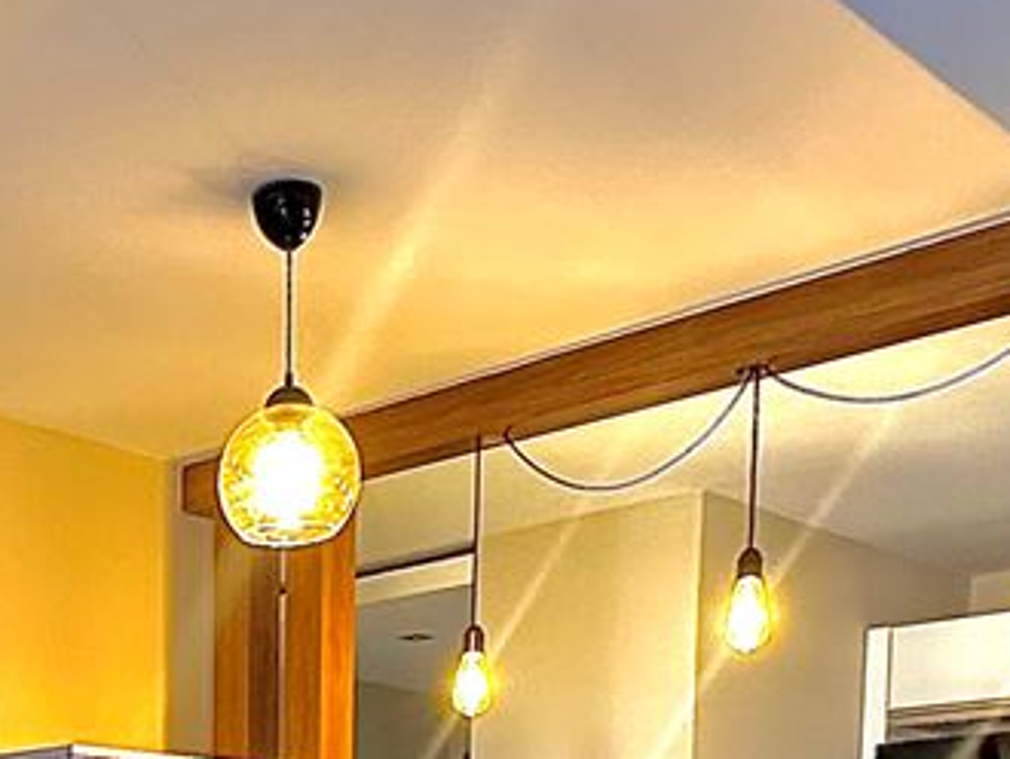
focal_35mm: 61
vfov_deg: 20.5
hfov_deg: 29.7
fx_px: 1781
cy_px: 1148
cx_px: 21
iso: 200
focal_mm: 2.22
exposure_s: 1/50
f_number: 2.2
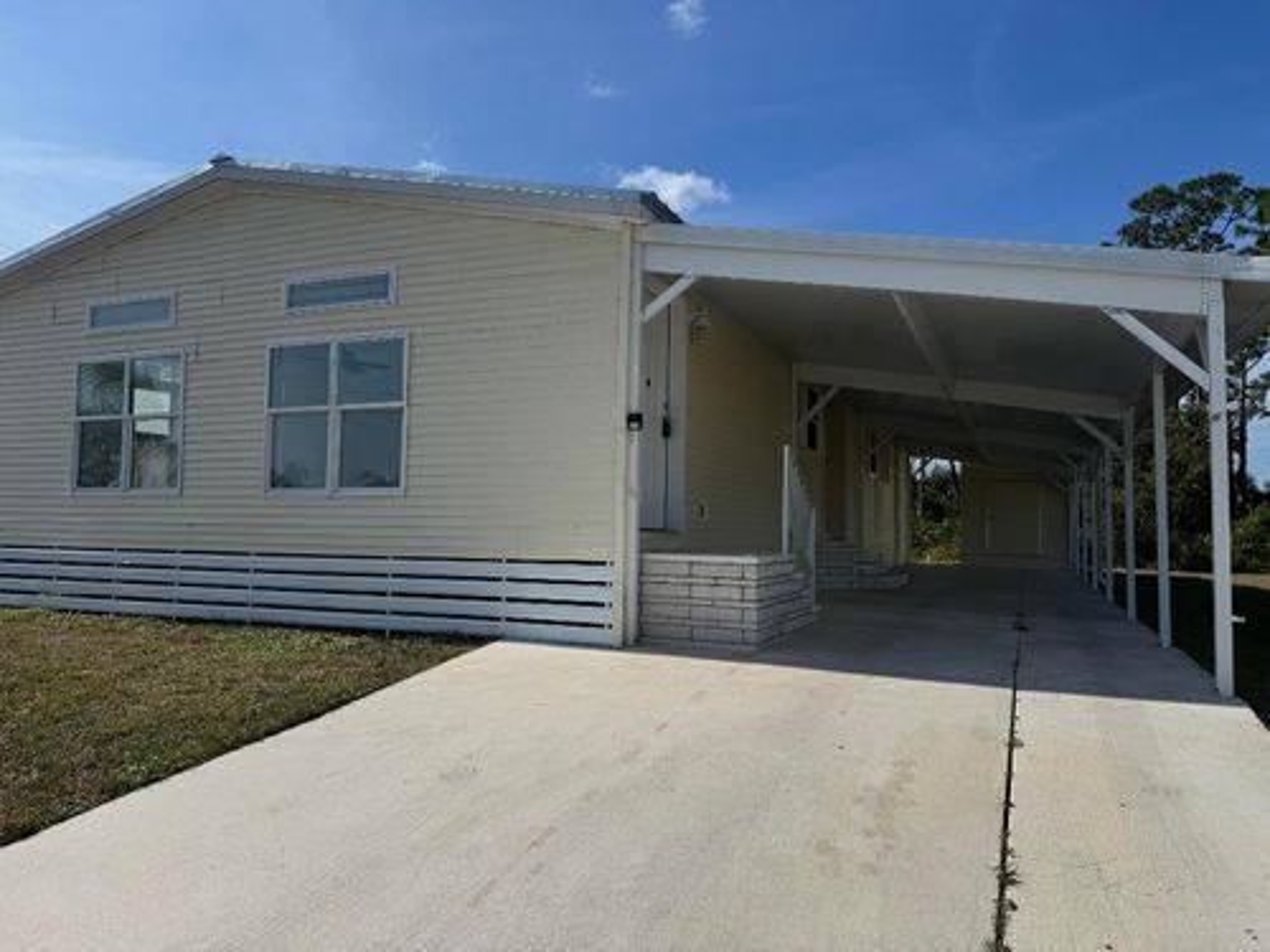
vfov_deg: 56.8
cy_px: 476
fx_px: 881
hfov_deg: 71.6
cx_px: 635
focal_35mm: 24
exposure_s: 1/9009
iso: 80
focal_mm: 6.76
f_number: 1.78
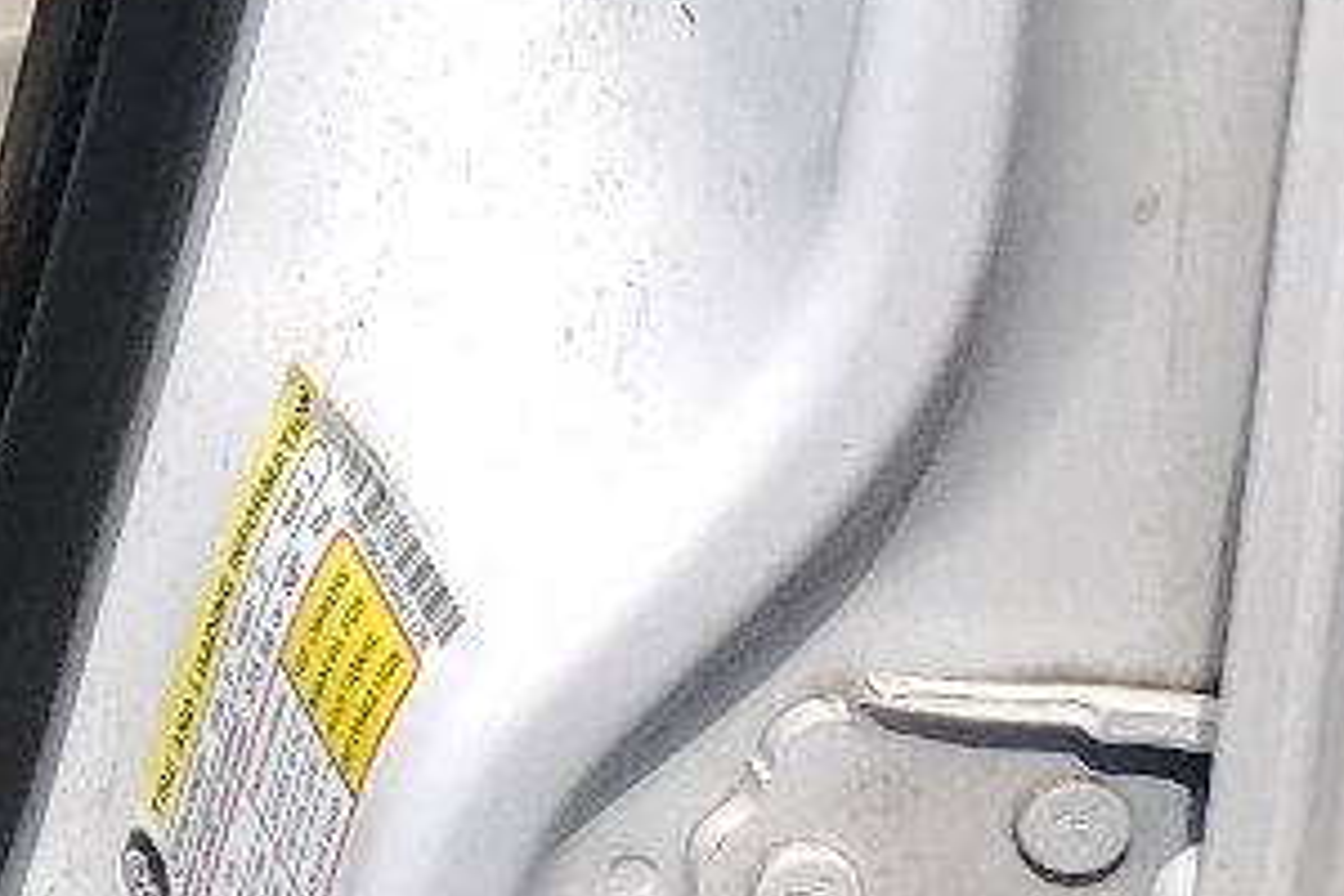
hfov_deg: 12.0
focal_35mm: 144
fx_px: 5376
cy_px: -1393
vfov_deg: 8.5
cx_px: -1667
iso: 50
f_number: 1.5
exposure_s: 1/3333
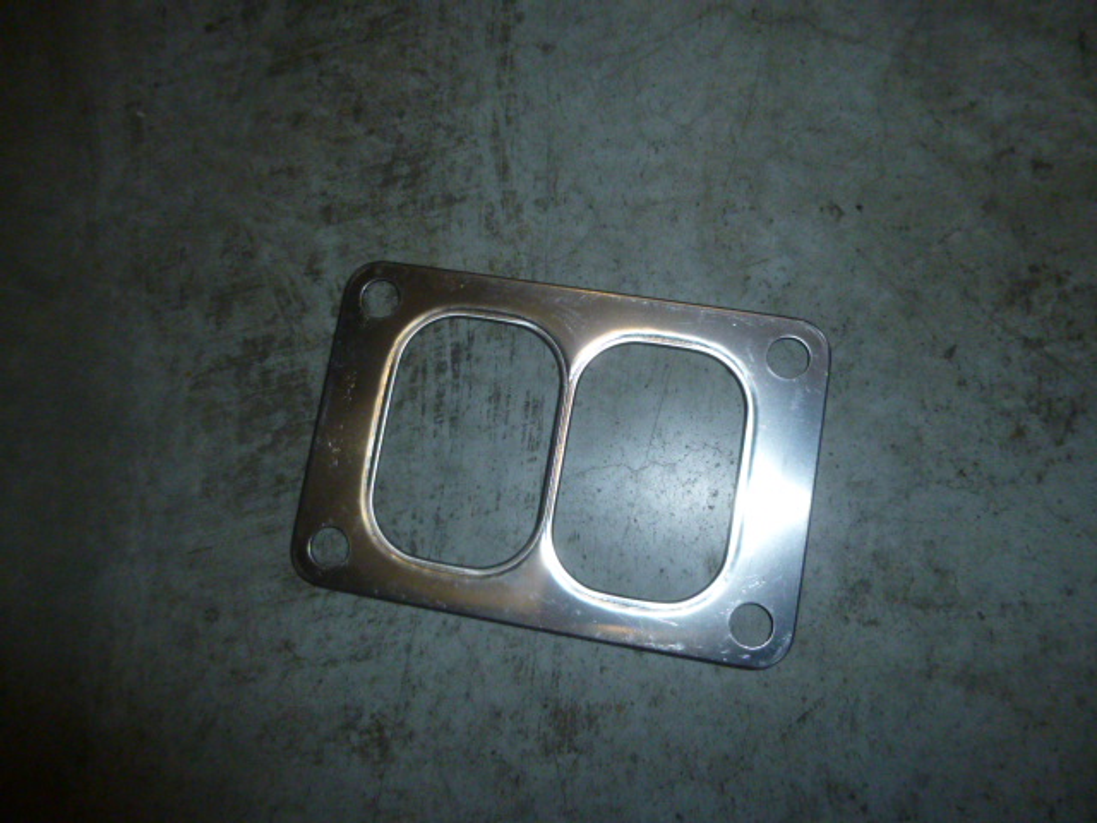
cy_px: 412
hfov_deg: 69.4
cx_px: 548
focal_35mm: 25
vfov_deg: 54.9
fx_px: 792
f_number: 3.1
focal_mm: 4.5
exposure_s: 1/125
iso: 250
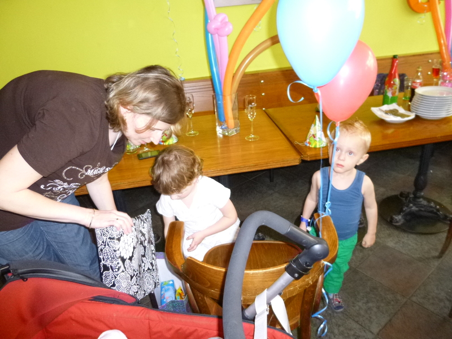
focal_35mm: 25
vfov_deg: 54.9
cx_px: 226
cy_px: 170
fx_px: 326
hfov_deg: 69.4
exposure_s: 1/60
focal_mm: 4.5
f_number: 3.1
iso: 400
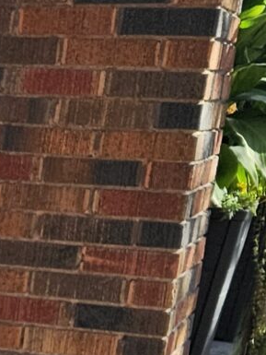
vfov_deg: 12.4
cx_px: -515
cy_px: 492
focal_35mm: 153
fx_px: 1567
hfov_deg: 8.3
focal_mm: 5.4
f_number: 1.8
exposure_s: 1/463
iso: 40
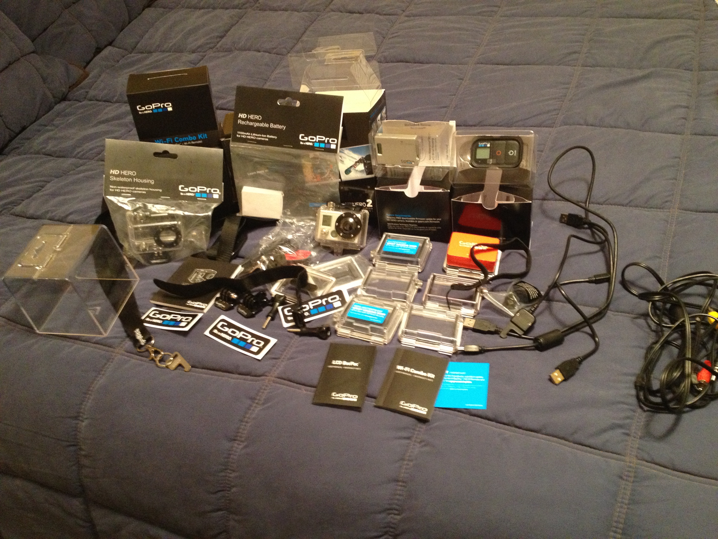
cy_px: 270
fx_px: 726
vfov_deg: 40.7
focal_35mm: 35
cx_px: 359
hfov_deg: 52.6
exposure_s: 1/20
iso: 400
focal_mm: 4.28
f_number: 2.4
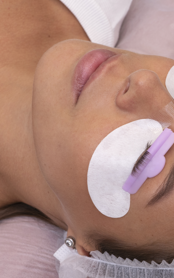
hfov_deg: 15.2
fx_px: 645
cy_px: 138
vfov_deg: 24.4
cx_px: 154
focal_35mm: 85
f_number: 9
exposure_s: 1/125
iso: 640
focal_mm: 37
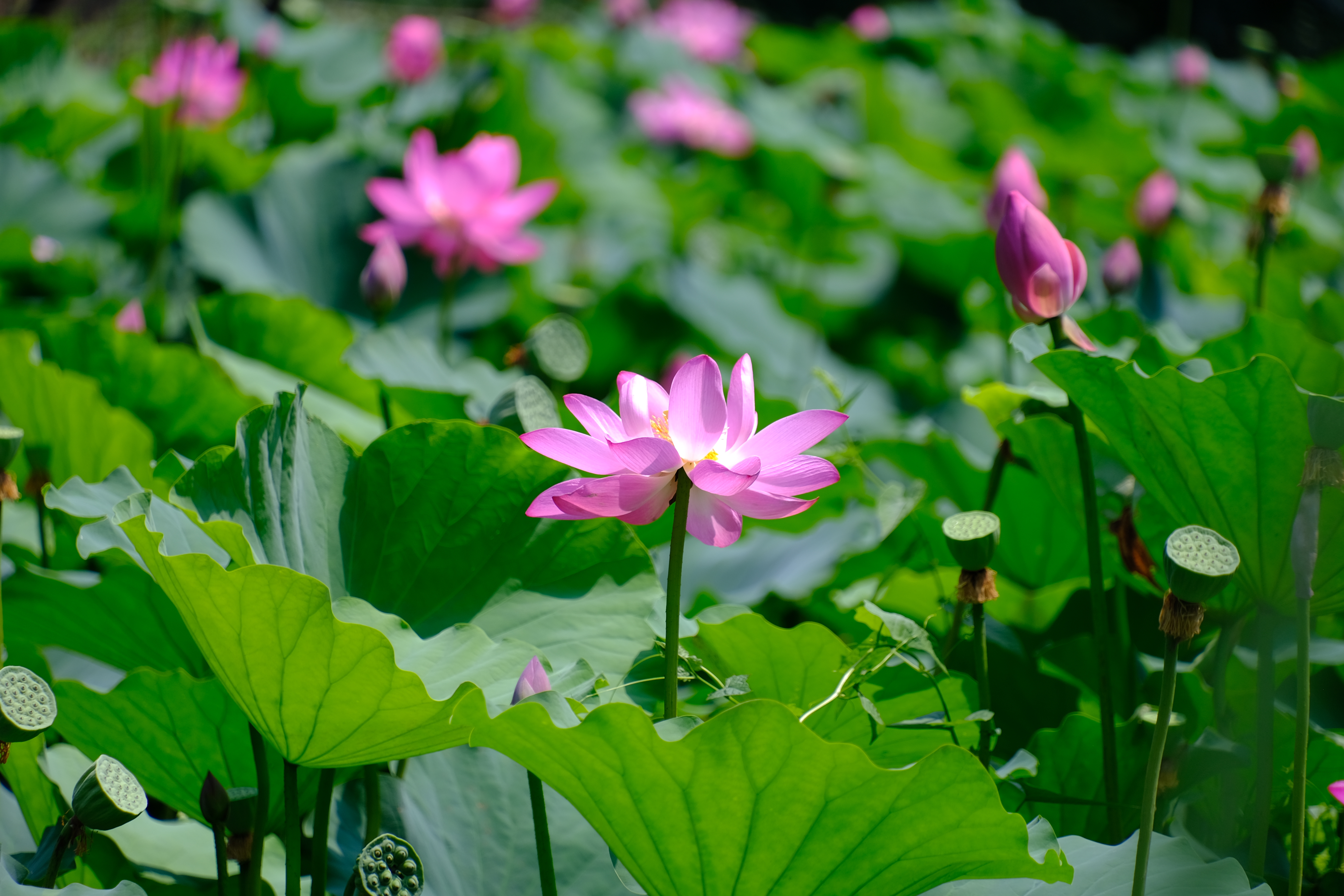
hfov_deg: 4.6
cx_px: 672
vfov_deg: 3.1
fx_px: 16799
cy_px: 448
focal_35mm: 450
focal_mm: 300
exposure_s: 1/280
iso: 100
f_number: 6.3
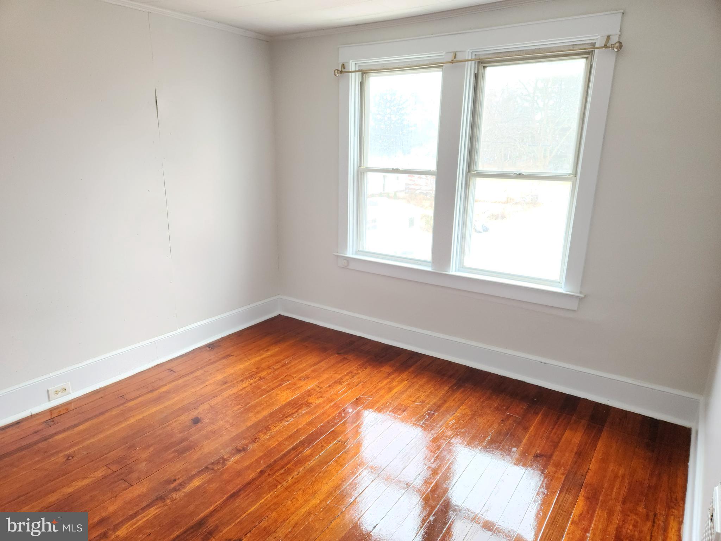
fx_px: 479
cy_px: 270
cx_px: 360
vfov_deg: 58.9
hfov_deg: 73.9
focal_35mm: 23
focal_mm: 5.4
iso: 200
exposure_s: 1/60
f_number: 1.8
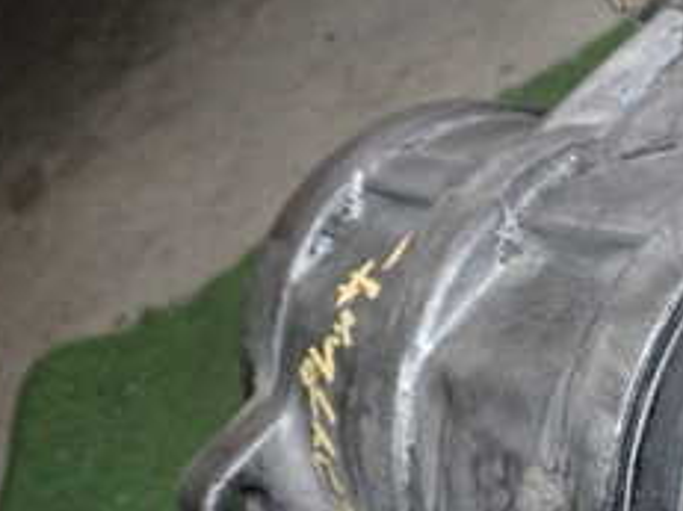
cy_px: 470
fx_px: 1538
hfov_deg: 23.2
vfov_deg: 18.5
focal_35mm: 78
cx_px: 795
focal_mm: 5.4
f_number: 6.3
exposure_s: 1/30
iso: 400
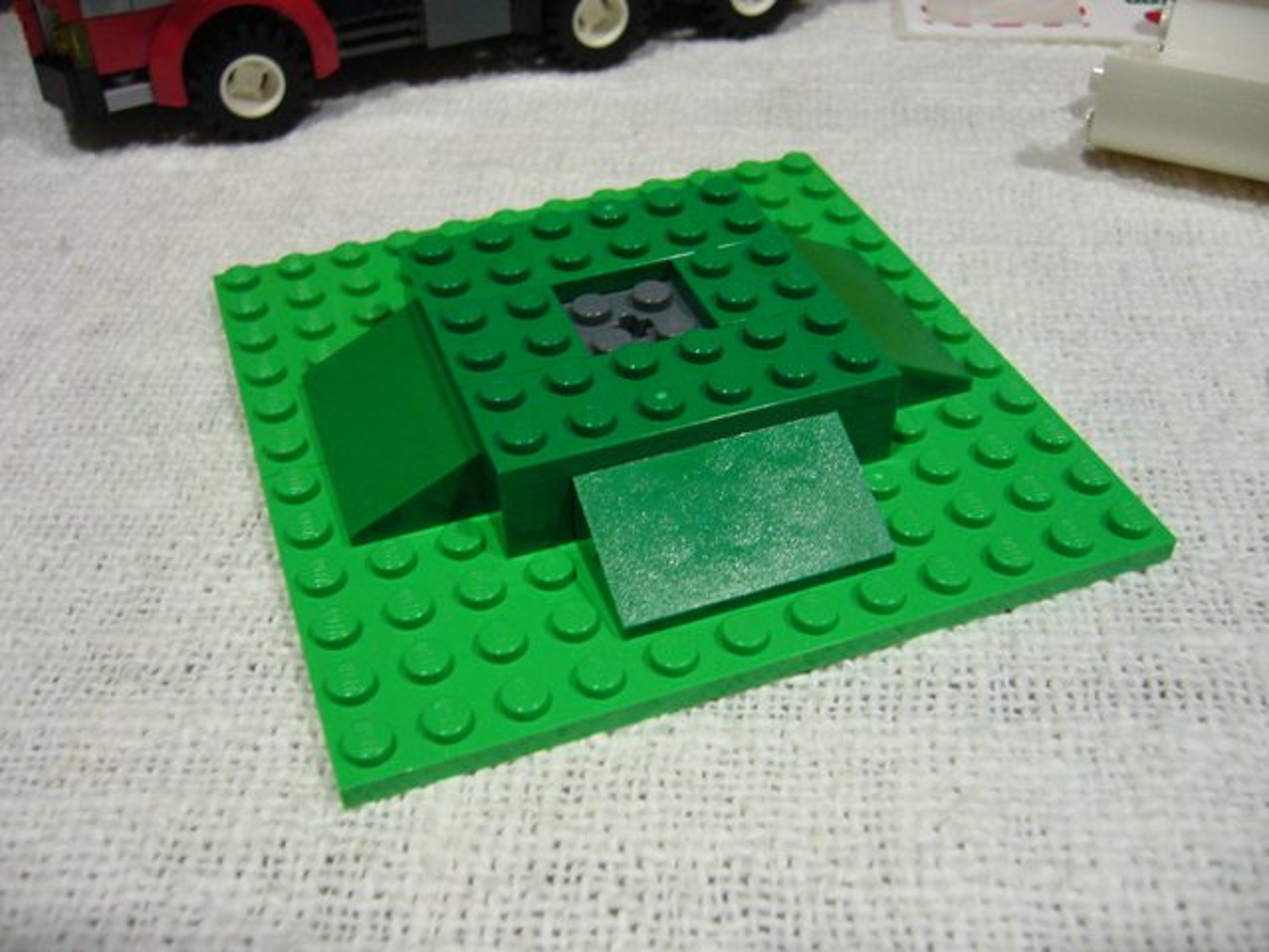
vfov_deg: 40.7
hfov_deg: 52.6
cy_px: 476
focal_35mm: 35
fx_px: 1283
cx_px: 634
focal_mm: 5.8
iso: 200
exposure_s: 1/10
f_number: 2.8
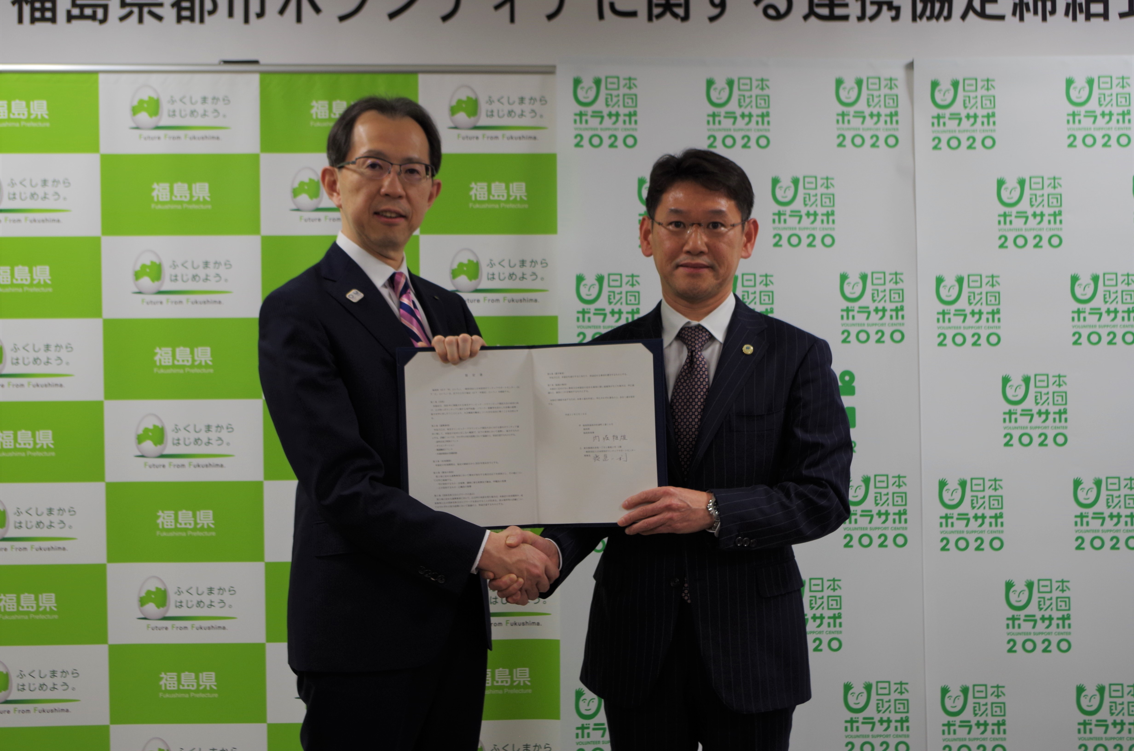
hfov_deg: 40.4
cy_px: 376
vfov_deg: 27.4
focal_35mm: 49
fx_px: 1540
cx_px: 567
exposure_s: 1/60
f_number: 4
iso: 200
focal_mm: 32.5
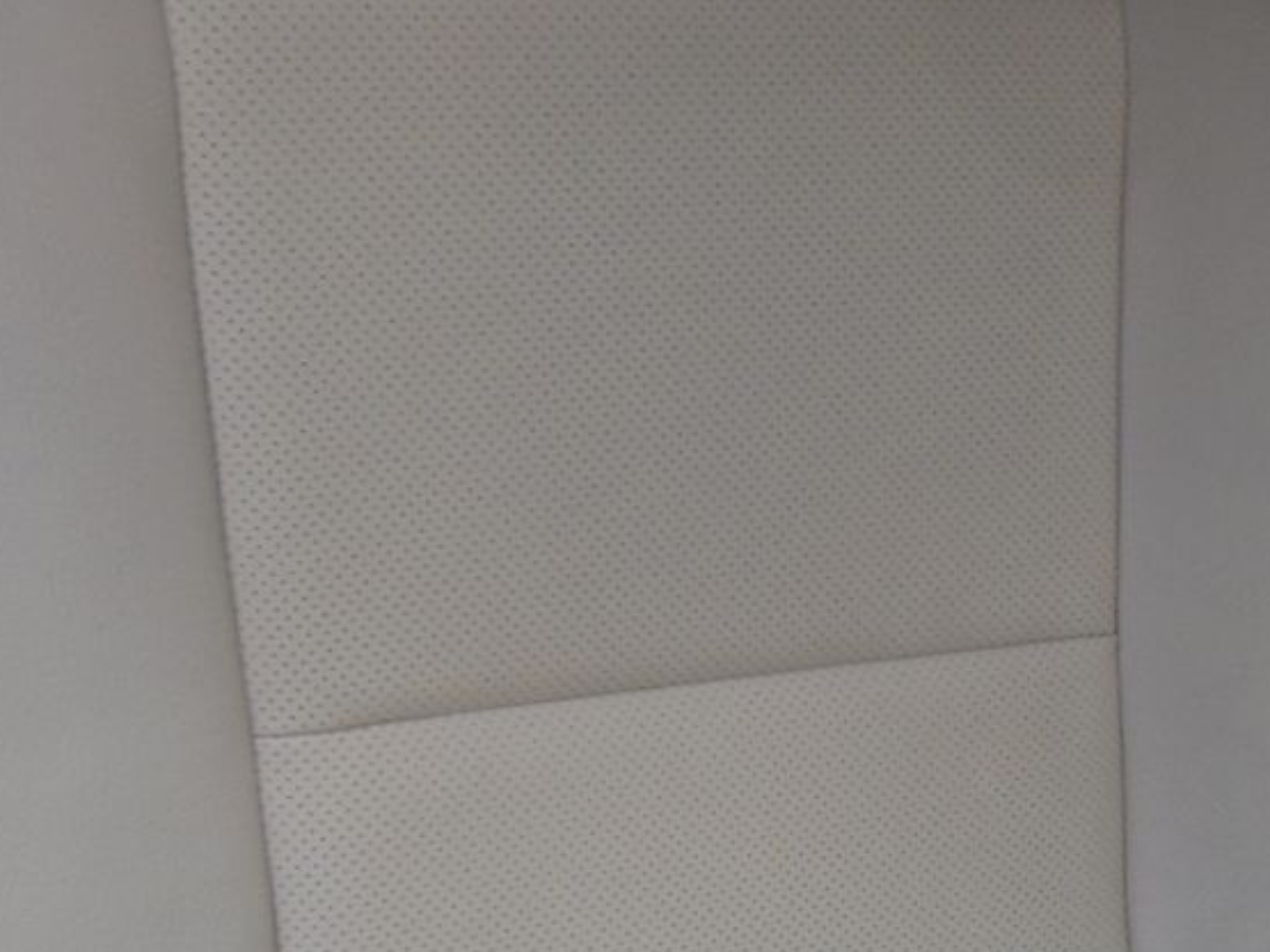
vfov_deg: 18.8
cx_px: 1284
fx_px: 2751
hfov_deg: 24.7
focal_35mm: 75
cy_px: 1073
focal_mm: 4.6
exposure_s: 1/30
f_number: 3.2
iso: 100
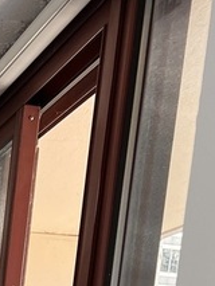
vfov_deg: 12.7
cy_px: 607
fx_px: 1092
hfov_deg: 10.5
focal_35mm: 132
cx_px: -185
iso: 50
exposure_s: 1/120
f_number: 1.5
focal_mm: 5.7
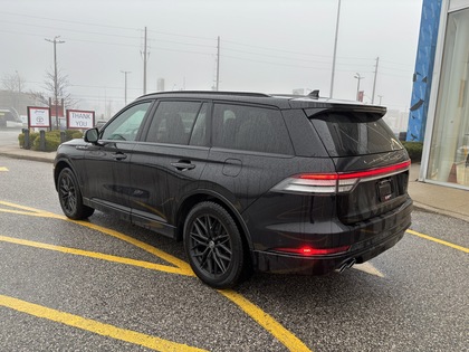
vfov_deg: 53.1
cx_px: 234
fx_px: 352
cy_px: 176
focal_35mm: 26
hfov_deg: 67.3
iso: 80
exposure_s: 1/121
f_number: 1.6
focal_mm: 5.96
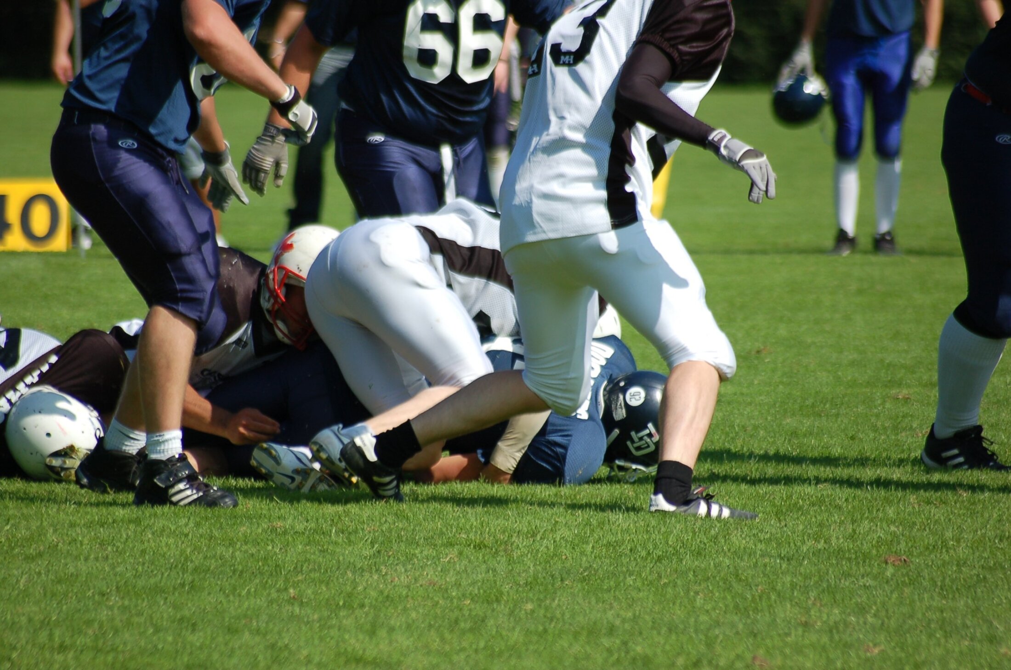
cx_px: 506
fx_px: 11352
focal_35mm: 405
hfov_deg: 5.1
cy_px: 335
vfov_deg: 3.4
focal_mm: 270
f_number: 5.6
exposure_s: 1/1000
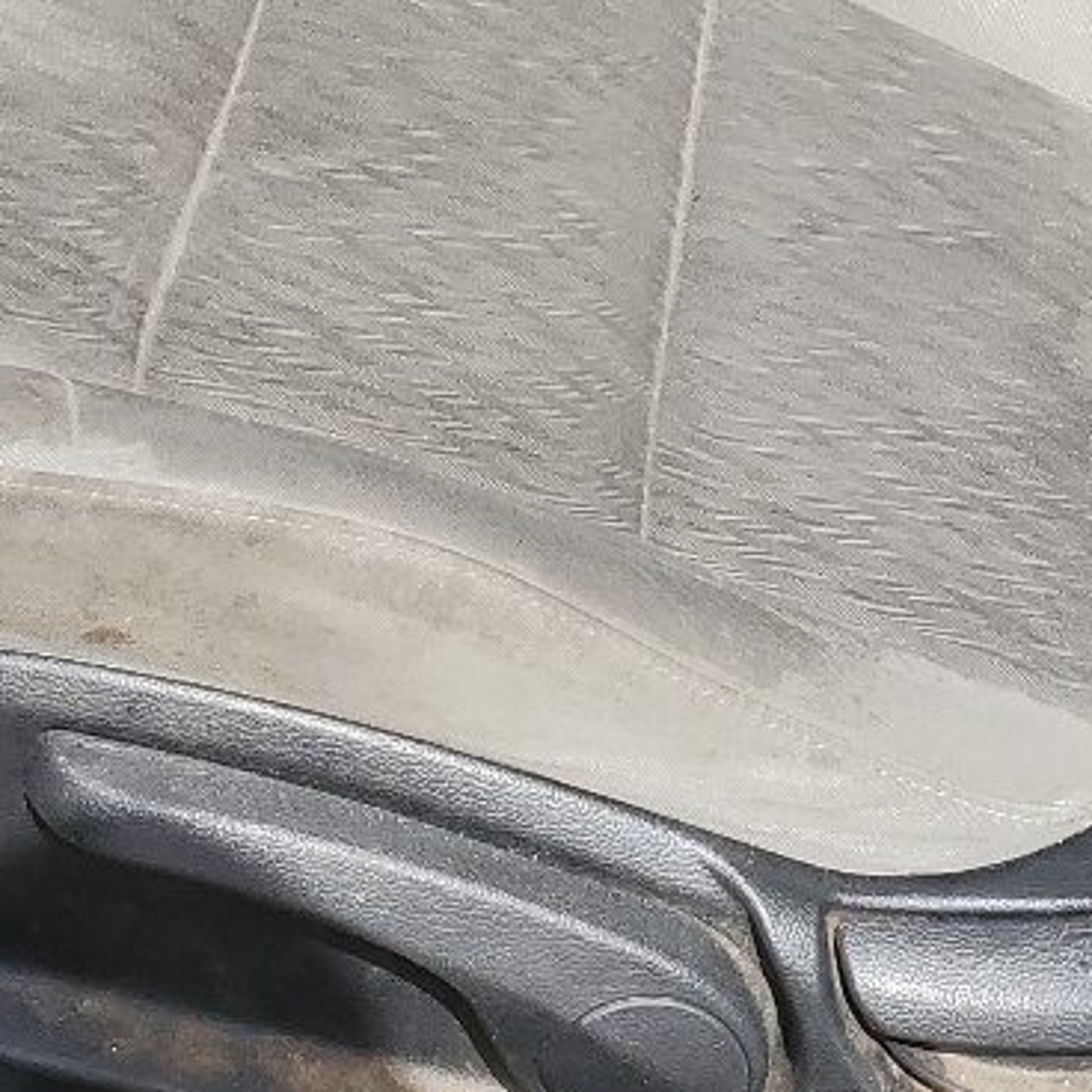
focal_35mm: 100
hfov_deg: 17.4
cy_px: -410
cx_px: 537
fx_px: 3569
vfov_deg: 16.3
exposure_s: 1/1667
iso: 50
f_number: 1.5
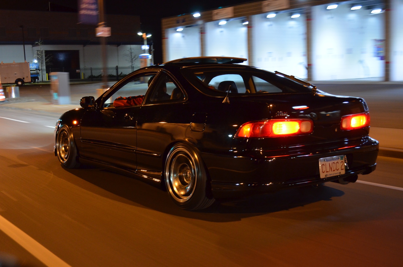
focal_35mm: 44
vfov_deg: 30.7
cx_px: 202
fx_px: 486
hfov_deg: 45.0
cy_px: 134
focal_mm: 29
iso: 1600
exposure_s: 1/13
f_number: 4.5
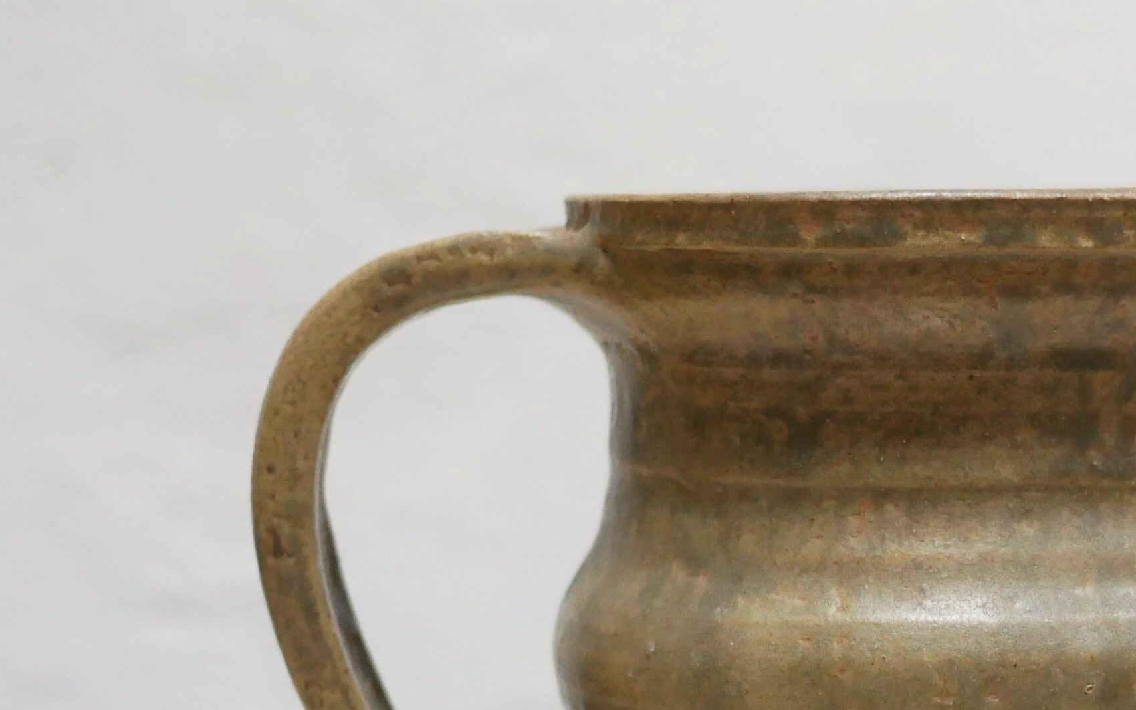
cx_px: 932
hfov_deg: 18.1
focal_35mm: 114
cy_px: 593
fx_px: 3529
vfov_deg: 11.4
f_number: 1.7
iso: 800
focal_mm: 20
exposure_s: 1/60
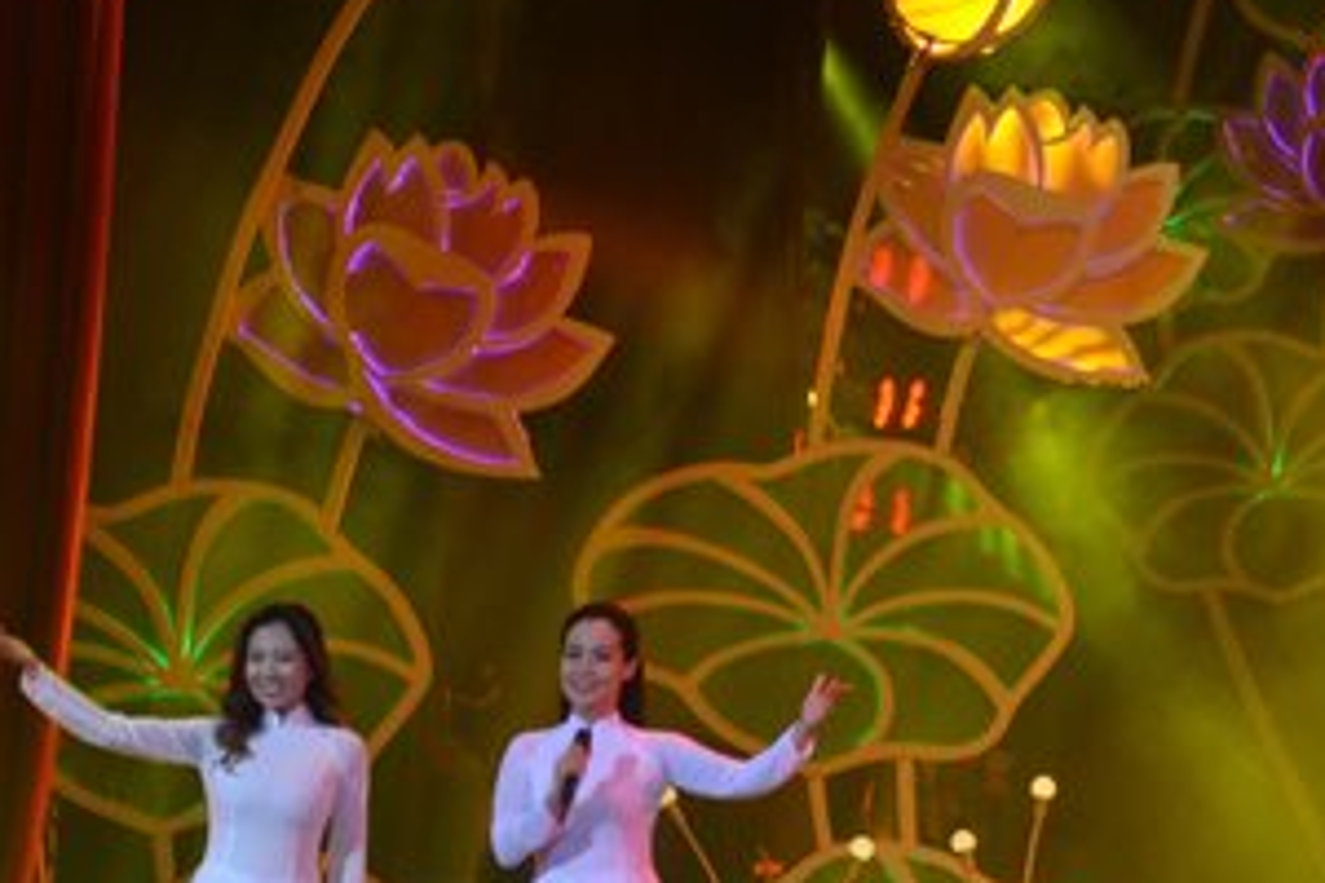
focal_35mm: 208
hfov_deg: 9.7
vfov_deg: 6.6
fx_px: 7655
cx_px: 1652
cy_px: 333
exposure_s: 1/15
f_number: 11
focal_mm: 52
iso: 400
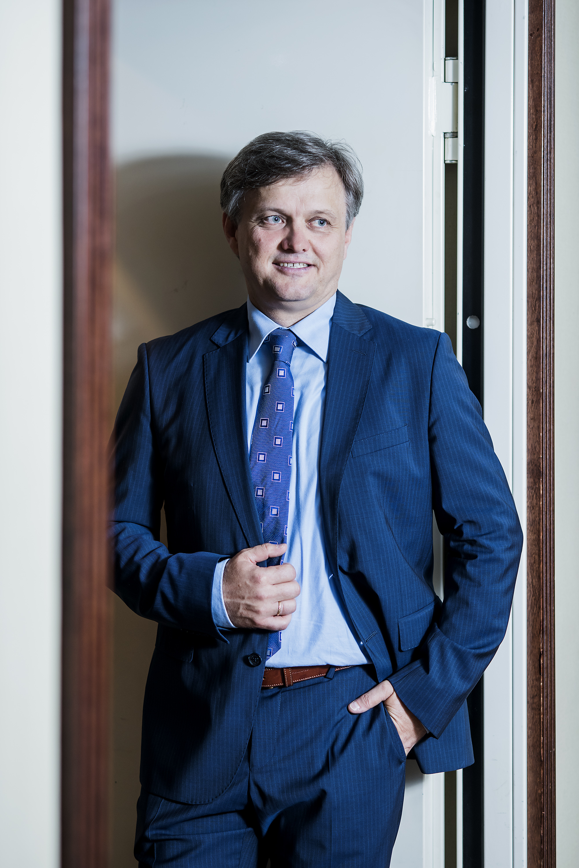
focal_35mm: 105
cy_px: 434
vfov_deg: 19.5
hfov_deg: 13.0
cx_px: 290
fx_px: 2531
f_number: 3.2
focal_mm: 105
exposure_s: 1/200
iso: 640
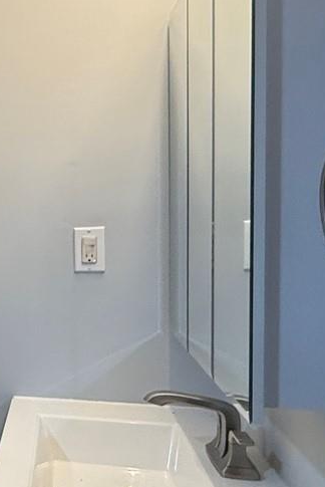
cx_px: -255
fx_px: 649
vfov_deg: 41.0
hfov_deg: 20.3
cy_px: 277
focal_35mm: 48
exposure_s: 1/60
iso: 200
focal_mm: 2.22
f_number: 2.2
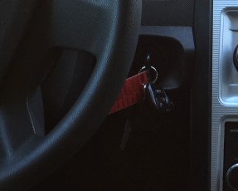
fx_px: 712
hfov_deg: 18.3
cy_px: 50
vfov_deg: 15.2
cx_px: 264
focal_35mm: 101
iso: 32
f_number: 2.2
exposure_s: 1/40
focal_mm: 4.15
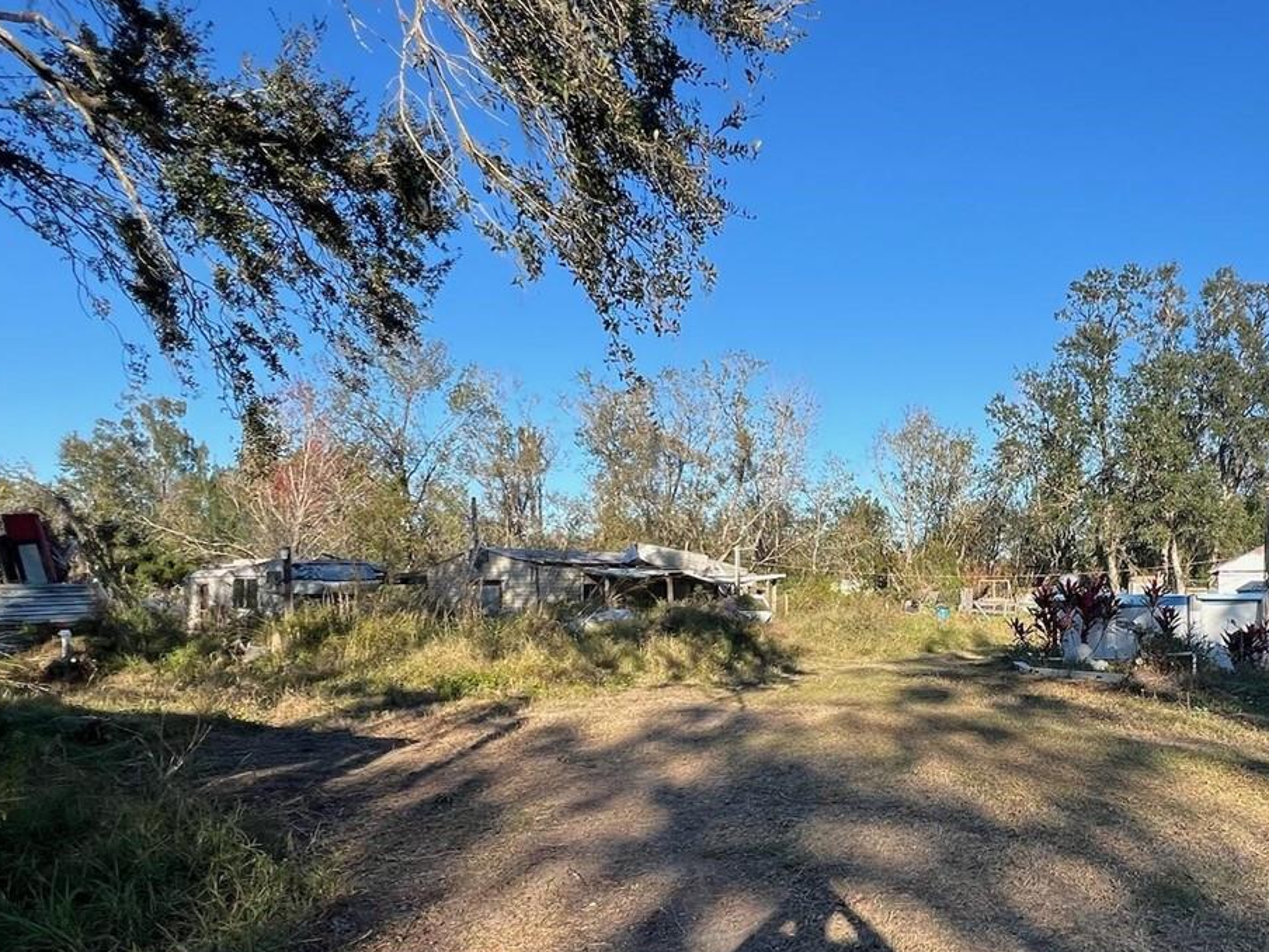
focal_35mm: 23
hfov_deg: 69.8
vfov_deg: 57.5
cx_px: 928
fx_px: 843
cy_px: 640
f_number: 1.8
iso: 32
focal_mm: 1.57
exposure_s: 1/774
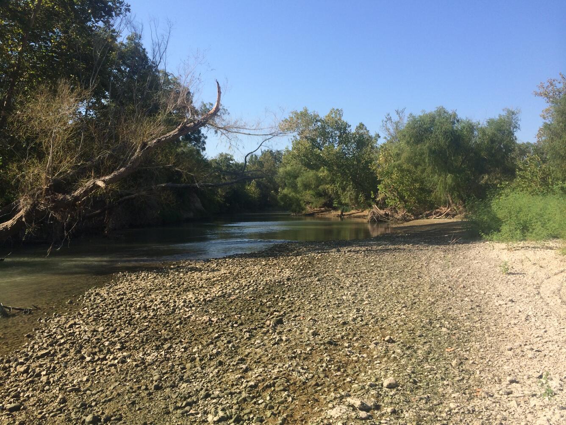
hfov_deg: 60.0
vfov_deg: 46.8
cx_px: 283
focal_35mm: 30
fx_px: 491
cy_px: 212
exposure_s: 1/1414
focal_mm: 4.12
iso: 32
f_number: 2.2
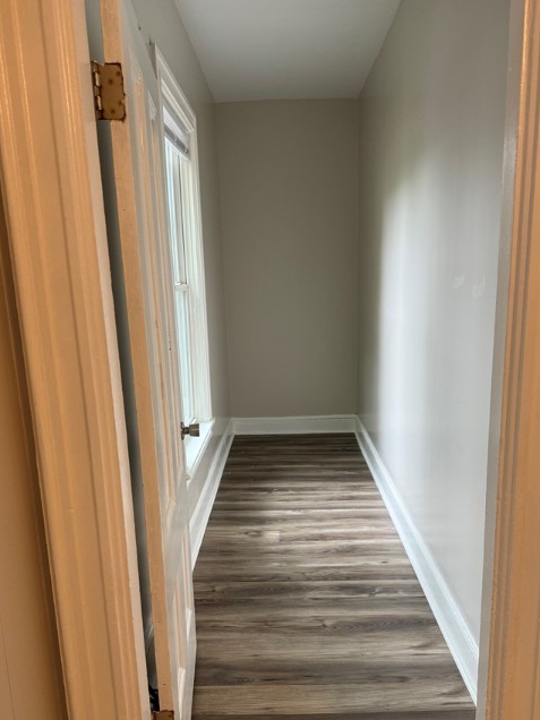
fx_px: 603
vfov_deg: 61.3
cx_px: 289
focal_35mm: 29
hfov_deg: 48.2
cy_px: 415
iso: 125
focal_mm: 6.76
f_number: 1.78
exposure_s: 1/60
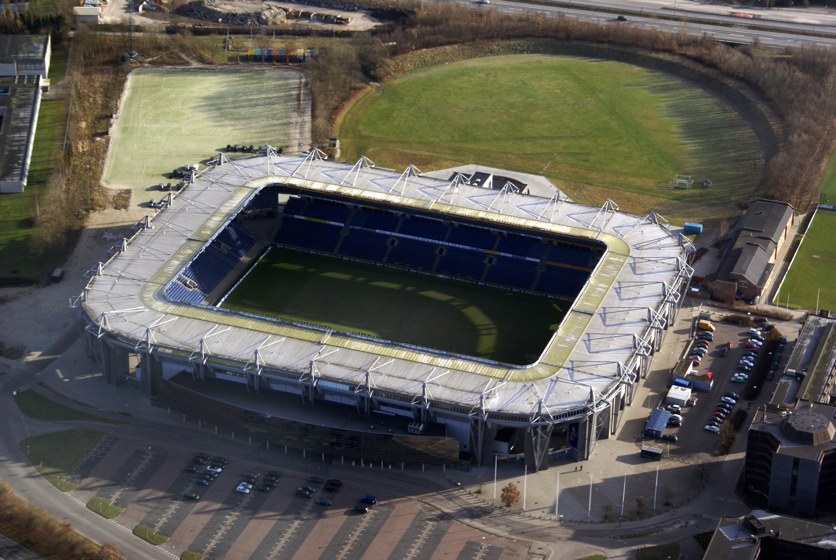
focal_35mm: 105
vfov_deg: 13.1
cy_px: 280
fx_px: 2441
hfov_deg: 19.4
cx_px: 418
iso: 100
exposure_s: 1/160
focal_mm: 70
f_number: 10
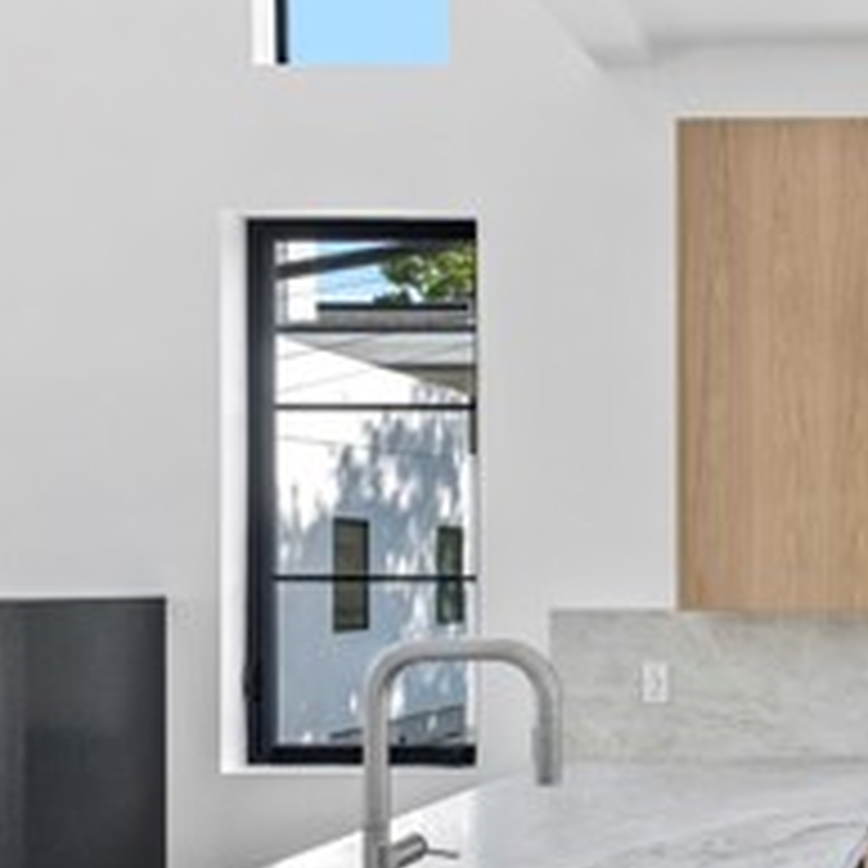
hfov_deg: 30.4
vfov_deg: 35.0
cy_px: 580
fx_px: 1362
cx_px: 1025
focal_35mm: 48
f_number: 9
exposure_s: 1/40
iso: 200
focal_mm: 17
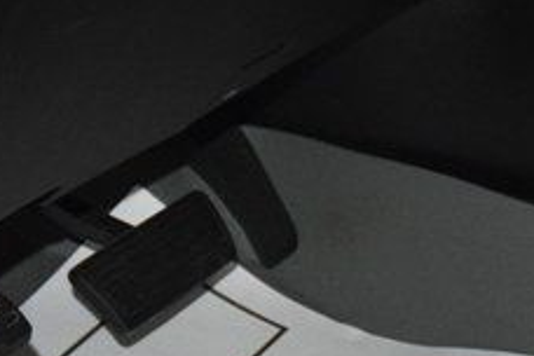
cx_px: 789
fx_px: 1795
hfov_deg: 15.6
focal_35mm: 121
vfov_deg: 11.3
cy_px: 135
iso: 2500
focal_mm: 18
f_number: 3.5
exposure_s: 1/100
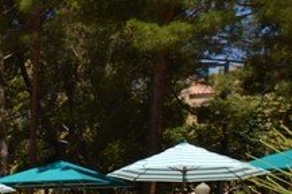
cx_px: -349
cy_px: 249
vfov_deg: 17.1
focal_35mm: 75
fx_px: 607
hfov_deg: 16.7
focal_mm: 10
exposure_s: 1/200
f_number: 10
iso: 100
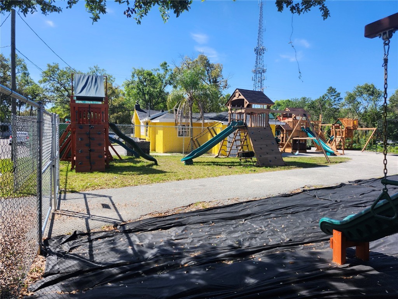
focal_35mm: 23
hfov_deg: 73.9
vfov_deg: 58.9
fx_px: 264
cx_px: 199
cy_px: 150
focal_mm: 5.54
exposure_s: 1/1053
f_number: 1.8
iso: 25
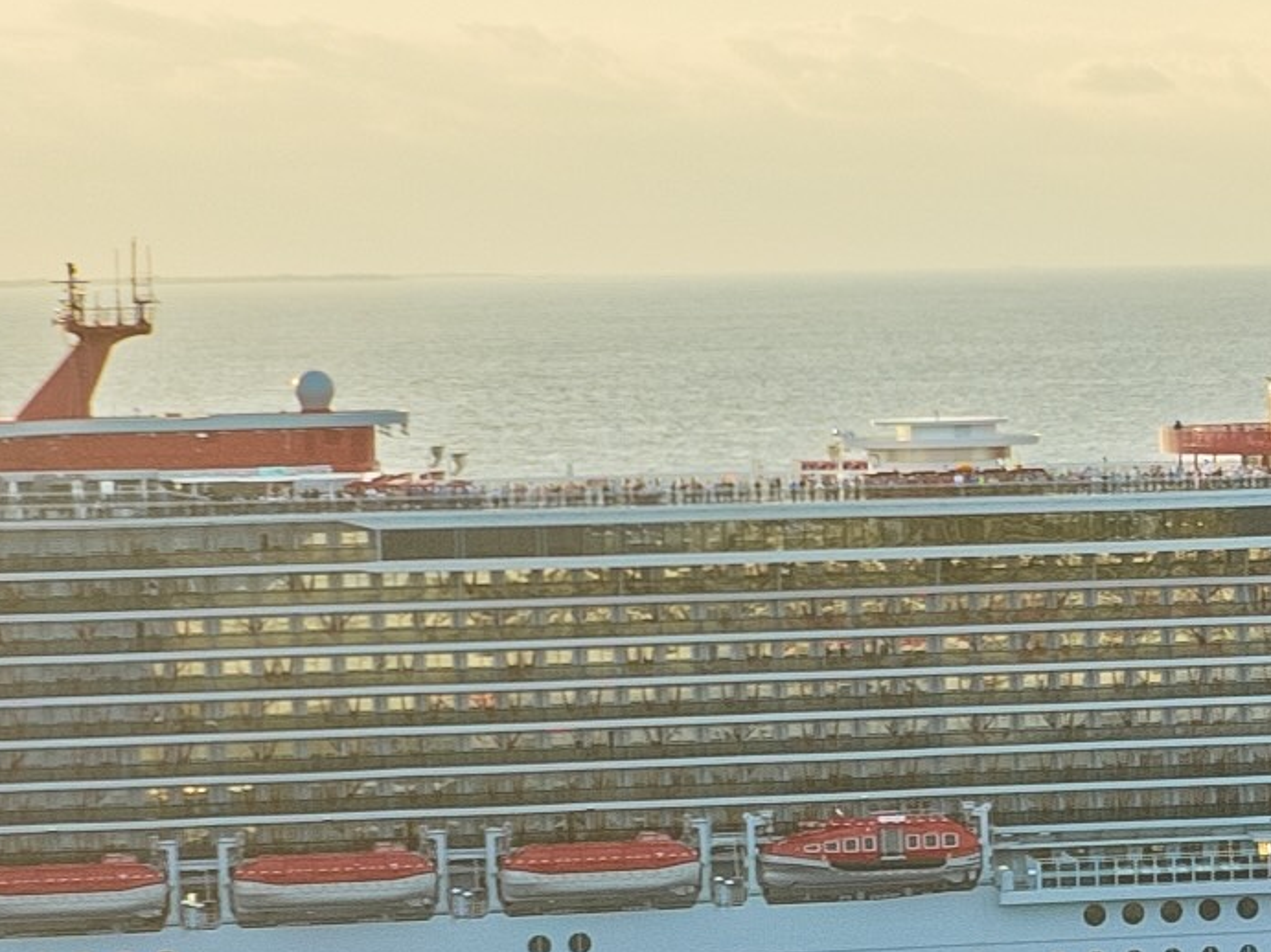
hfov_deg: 10.4
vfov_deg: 8.1
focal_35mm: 182
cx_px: 2098
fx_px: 6681
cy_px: 891
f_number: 5
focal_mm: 12.29
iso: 100
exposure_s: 1/640
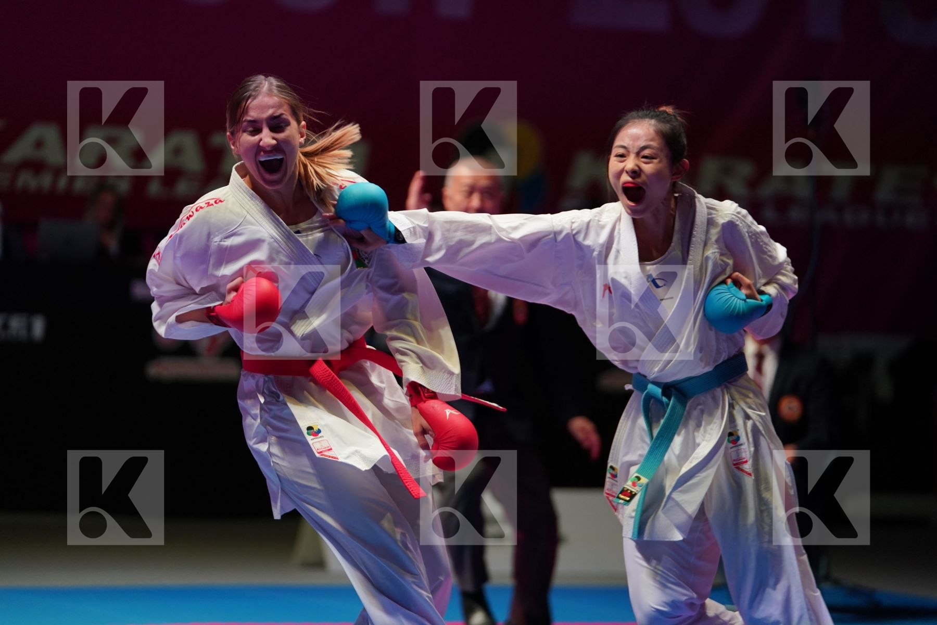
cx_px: 468
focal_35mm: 161
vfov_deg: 8.5
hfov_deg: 12.8
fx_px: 4190
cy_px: 312
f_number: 2.8
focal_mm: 161
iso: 1600
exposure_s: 1/1000
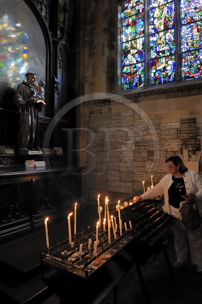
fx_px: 202
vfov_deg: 73.8
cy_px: 152
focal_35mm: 24
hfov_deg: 53.1
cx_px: 101
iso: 800
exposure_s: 1/25
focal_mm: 24
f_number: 4.5
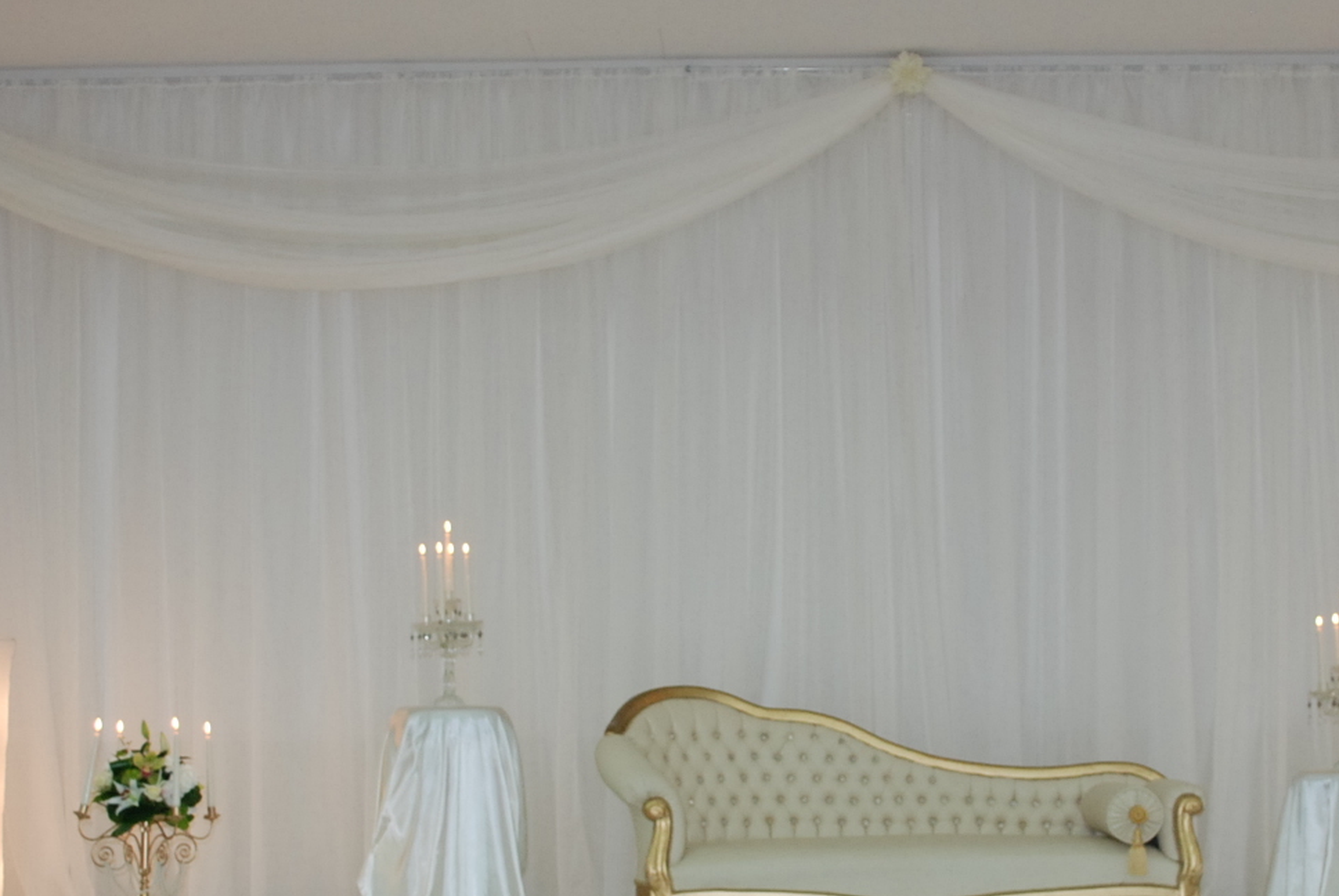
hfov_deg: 30.4
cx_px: 815
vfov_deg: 20.6
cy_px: 541
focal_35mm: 66
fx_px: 2458
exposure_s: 1/60
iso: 500
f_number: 4.5
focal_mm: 22
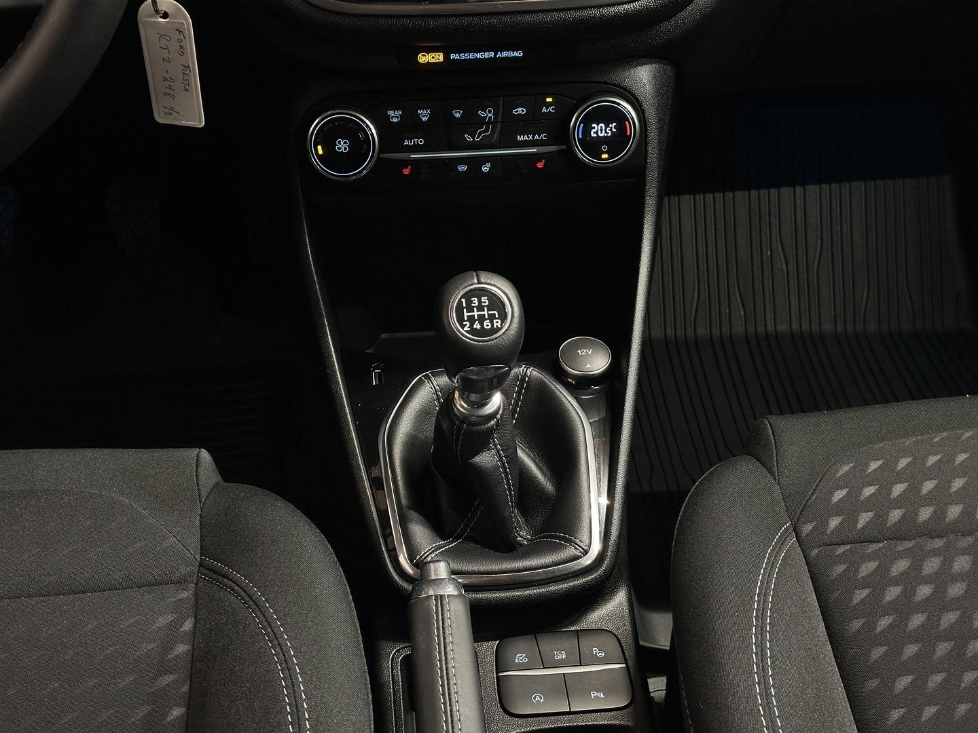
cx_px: 489
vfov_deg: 30.3
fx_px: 1356
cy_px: 366
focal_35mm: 48
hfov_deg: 39.7
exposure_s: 1/34
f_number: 1.78
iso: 320
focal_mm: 6.86
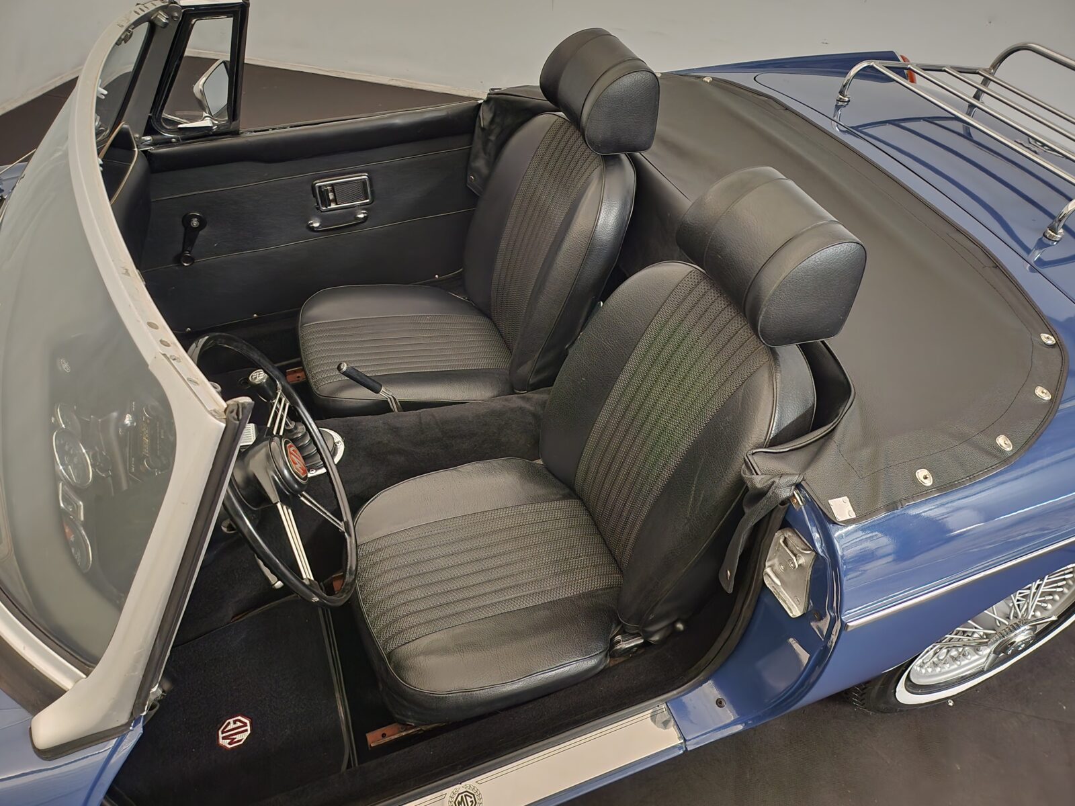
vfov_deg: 56.8
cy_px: 403
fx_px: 745
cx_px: 538
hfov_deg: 71.6
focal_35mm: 24
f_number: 1.8
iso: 640
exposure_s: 1/9.99
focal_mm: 5
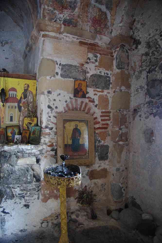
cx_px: 81
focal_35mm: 27
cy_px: 122
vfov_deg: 67.4
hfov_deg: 47.9
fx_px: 182
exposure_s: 1/8
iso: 3200
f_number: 3.5
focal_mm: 18
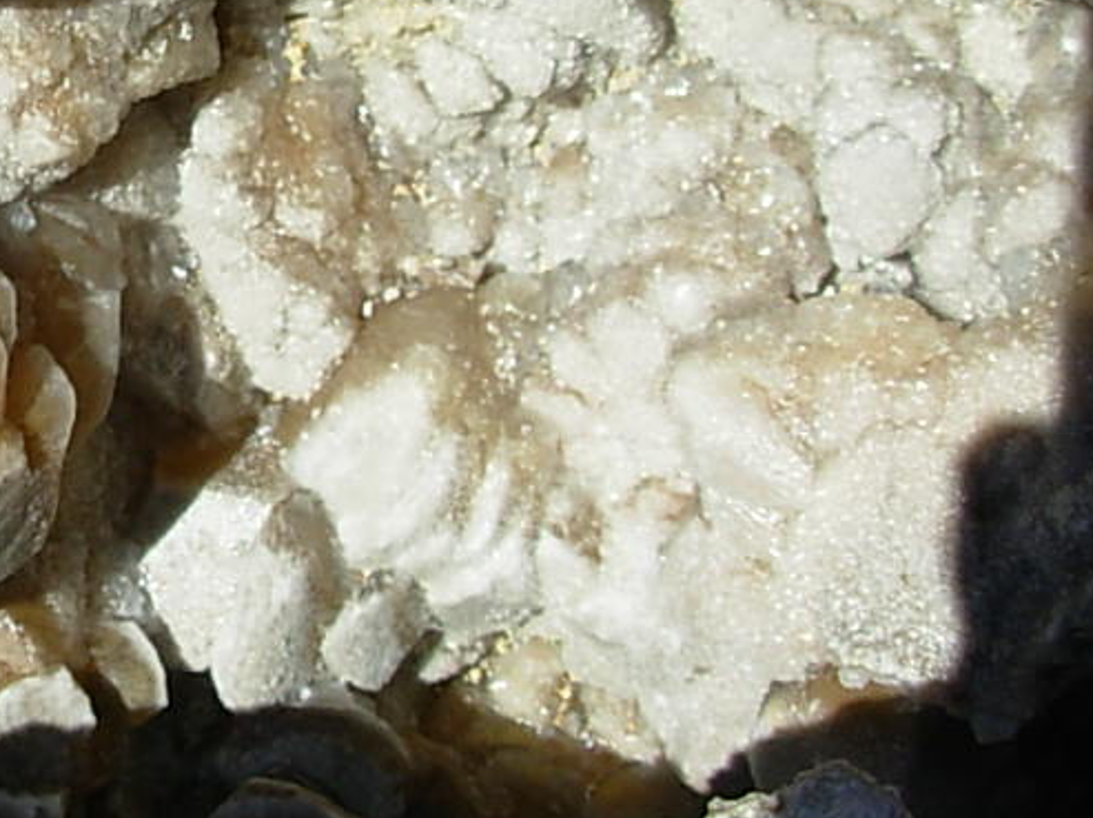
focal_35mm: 79
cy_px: 60
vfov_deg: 18.3
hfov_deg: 23.9
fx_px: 2493
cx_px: 60
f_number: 4.9
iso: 50
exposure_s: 1/704
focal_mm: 6.3
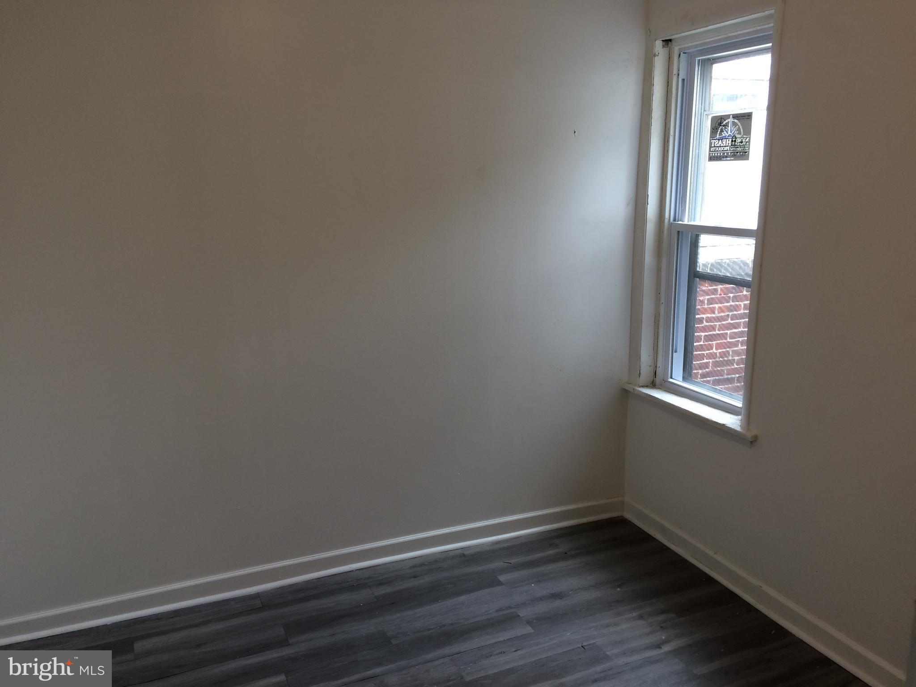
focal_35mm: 29
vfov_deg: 48.2
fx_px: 767
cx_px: 458
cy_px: 344
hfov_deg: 61.7
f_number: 2.2
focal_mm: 4.15
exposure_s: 1/30
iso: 50
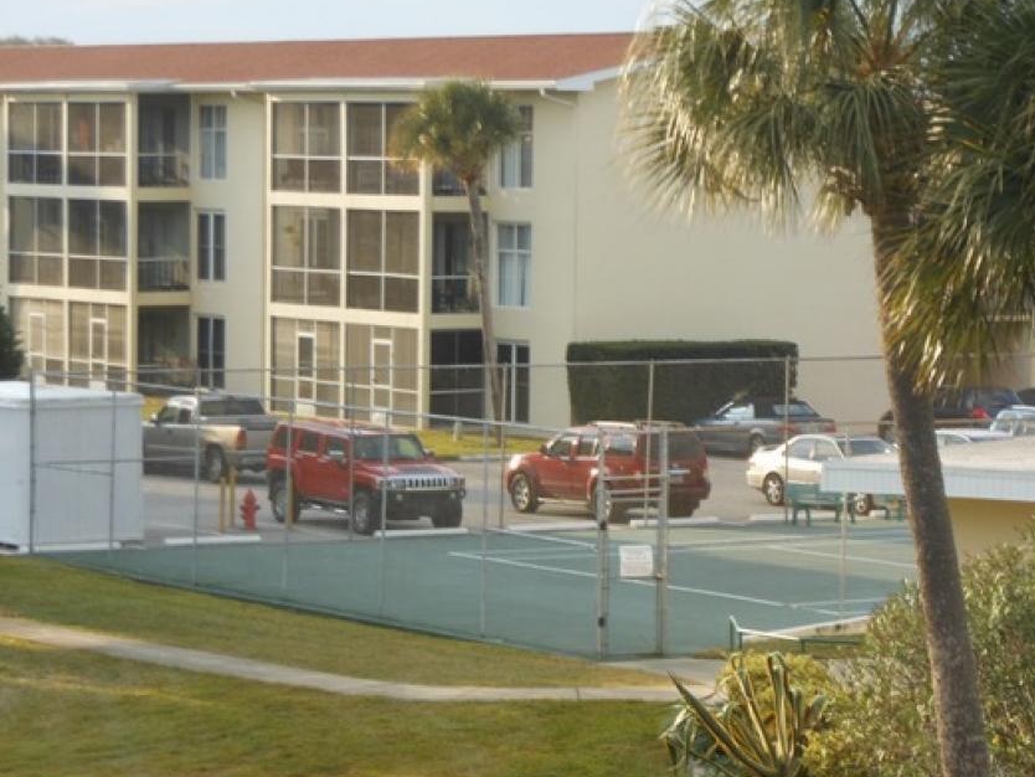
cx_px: 536
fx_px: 4666
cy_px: 442
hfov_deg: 12.7
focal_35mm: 156
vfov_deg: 9.5
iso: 80
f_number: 5
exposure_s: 1/125
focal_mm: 22.6
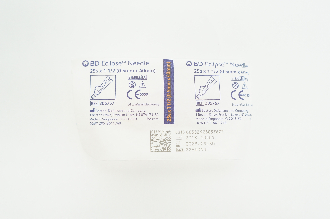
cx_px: 165
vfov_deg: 38.3
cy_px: 110
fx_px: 316
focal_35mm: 34
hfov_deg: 55.2
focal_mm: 23
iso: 400
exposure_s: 1/50
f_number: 5
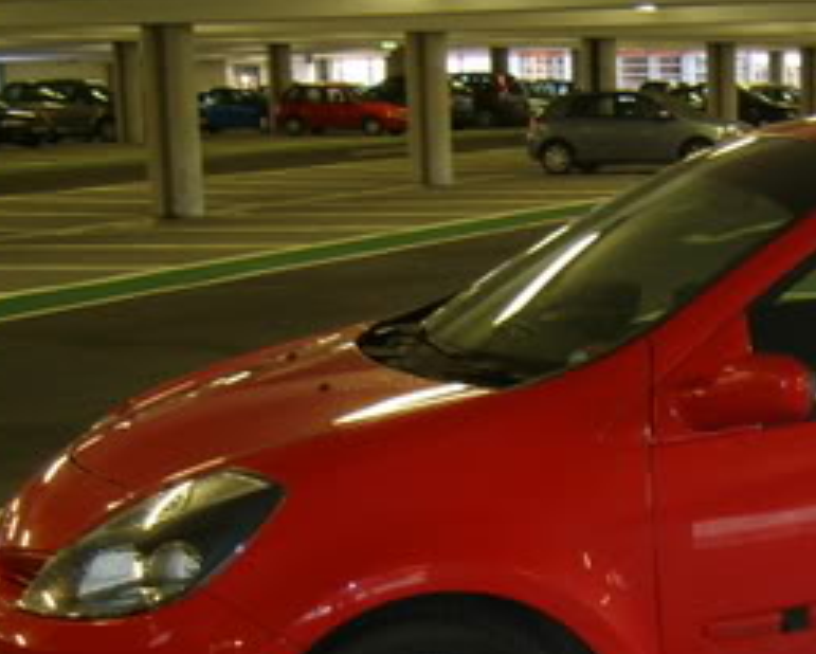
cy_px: 549
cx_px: 921
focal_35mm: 85
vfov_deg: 17.9
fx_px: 2054
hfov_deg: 21.2
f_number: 2.8
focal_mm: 7.4
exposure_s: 1/30
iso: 100
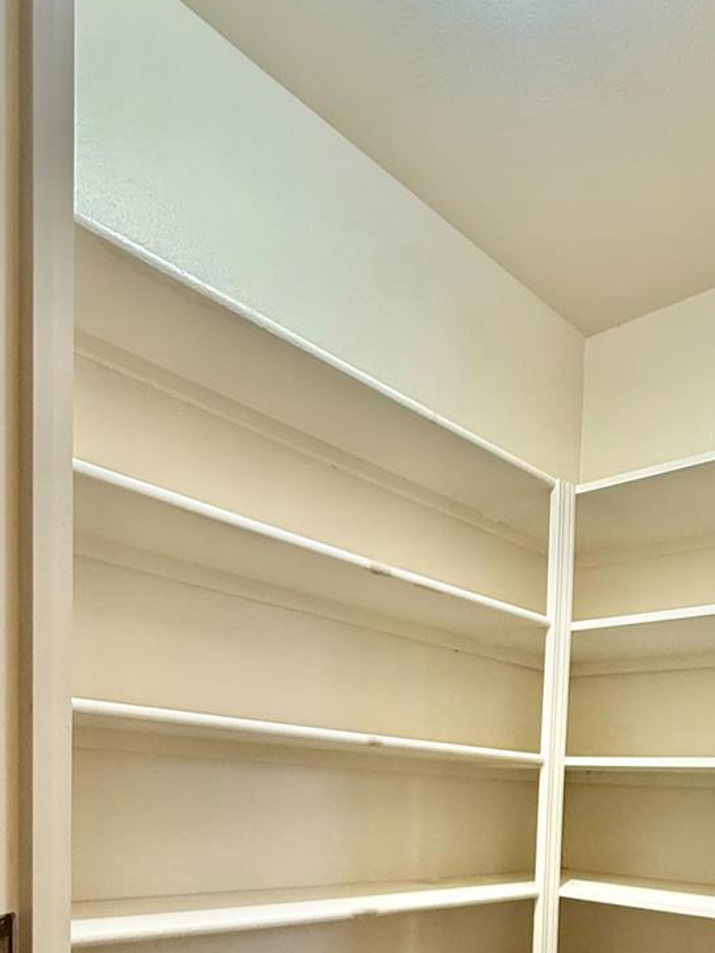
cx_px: 560
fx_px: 799
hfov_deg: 46.0
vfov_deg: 54.1
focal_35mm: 29
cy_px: 850
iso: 500
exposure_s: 1/60
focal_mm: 2.22
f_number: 2.2
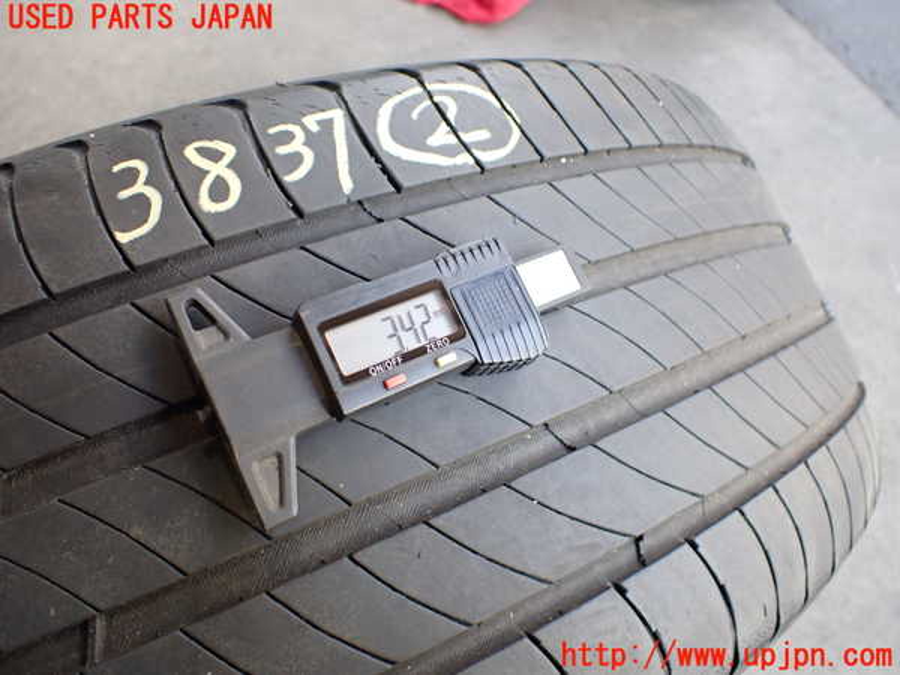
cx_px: 450
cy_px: 338
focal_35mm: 30
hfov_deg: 60.0
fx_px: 780
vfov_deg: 46.8
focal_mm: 5.4
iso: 400
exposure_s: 1/125
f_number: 2.3
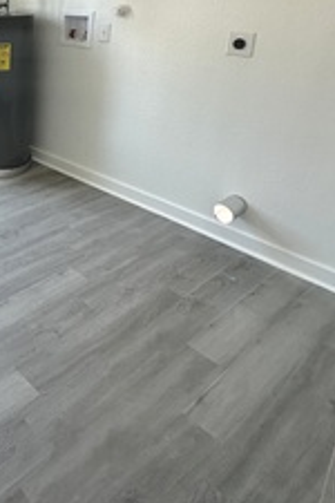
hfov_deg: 35.1
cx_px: -49
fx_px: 433
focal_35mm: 31
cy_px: 101
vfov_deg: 56.0
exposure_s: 1/99
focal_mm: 2.22
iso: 80
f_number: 2.2
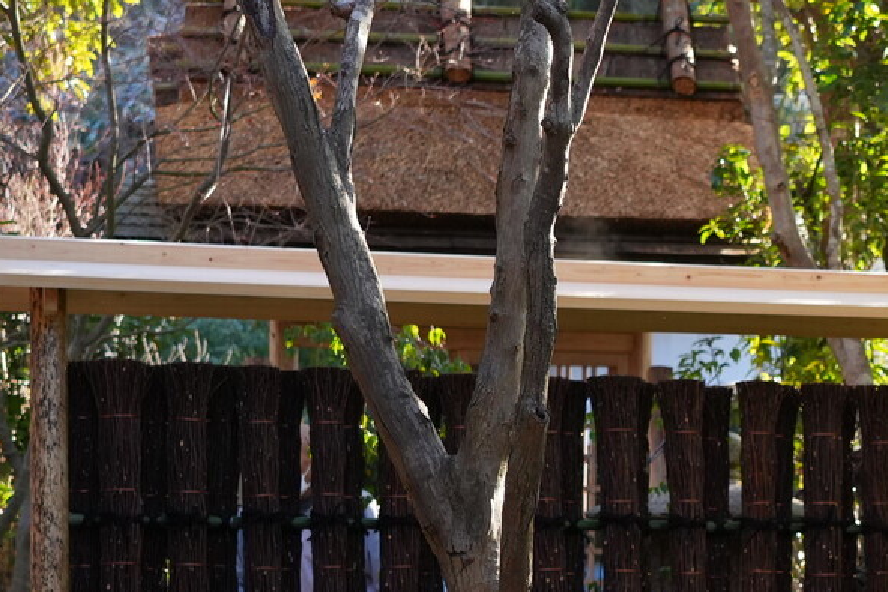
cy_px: 699
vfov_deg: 10.3
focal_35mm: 131
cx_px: 960
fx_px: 3231
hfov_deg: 15.3
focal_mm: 43
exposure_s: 1/320
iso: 640
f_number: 4.5
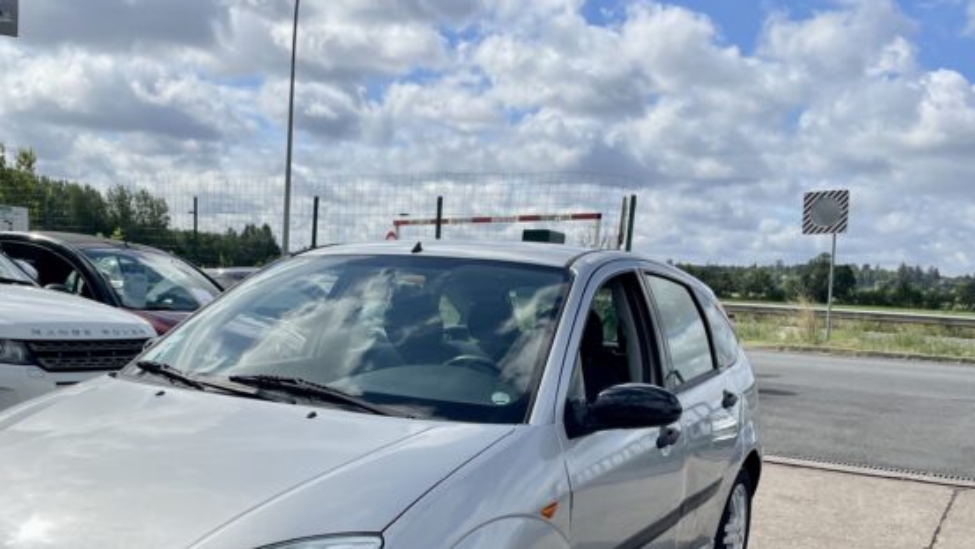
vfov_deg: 27.9
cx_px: 339
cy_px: 501
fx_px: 1060
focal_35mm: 41
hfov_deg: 48.7
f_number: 1.6
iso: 32
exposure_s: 1/5556
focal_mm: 4.2
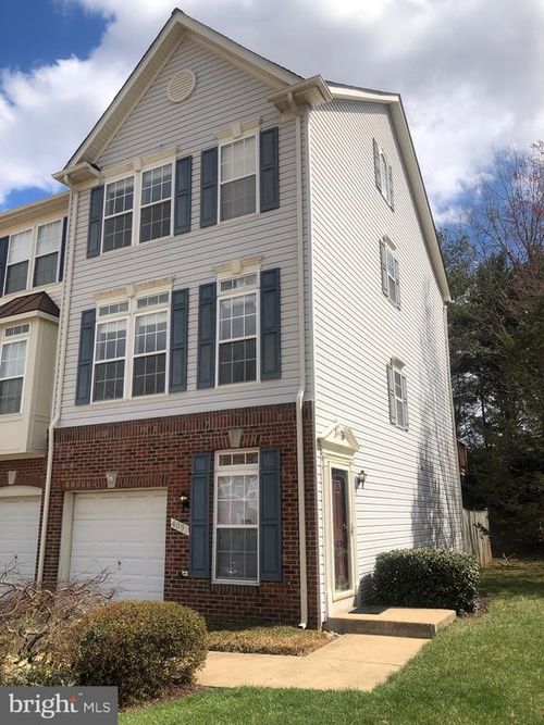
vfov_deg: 63.5
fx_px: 587
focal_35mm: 28
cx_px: 272
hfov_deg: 49.7
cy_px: 362
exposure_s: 1/3247
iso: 20
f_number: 1.8
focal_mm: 3.99
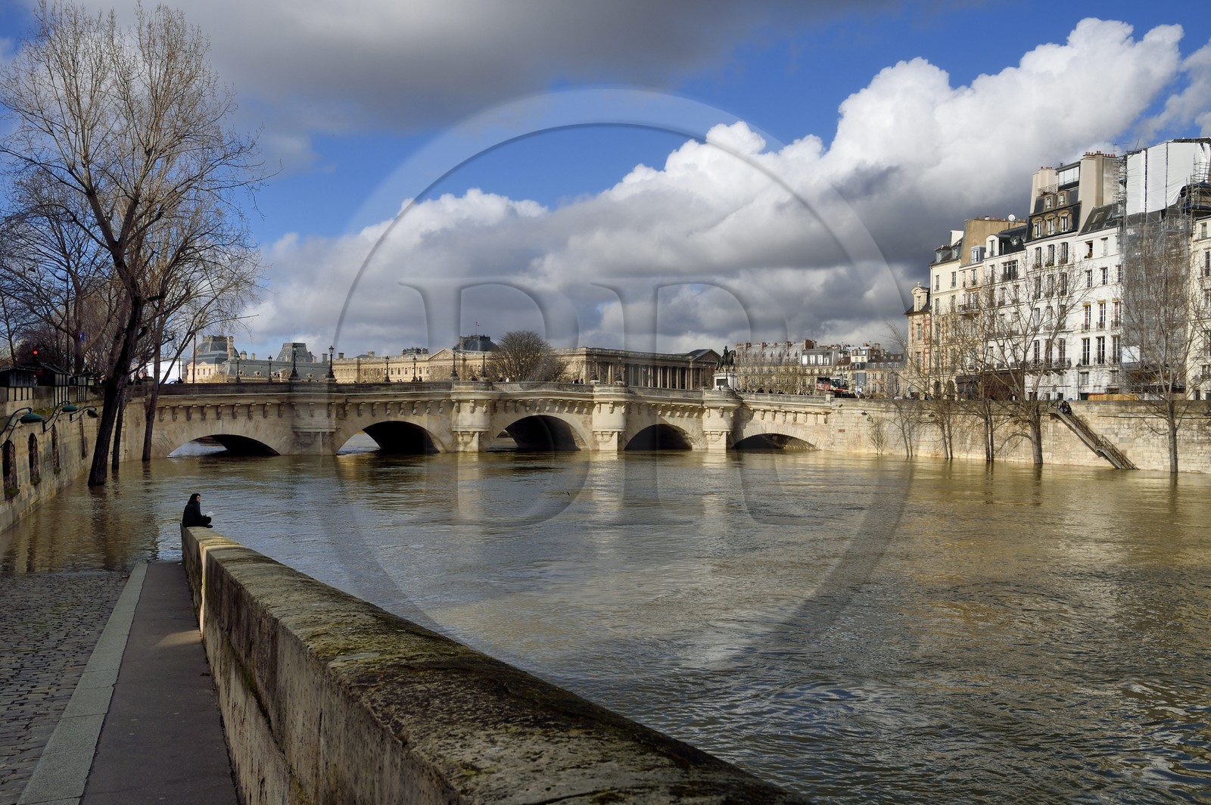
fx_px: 1210
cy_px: 402
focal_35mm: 36
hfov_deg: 53.2
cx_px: 606
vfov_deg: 36.8
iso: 200
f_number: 14
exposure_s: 1/320
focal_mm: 36
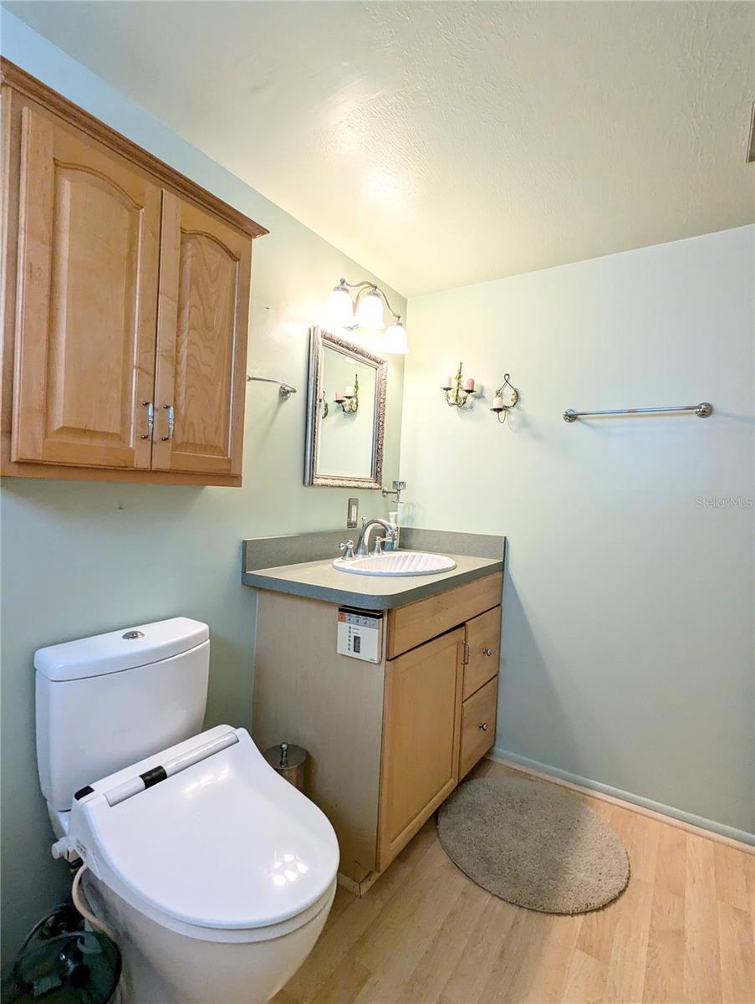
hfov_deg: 78.2
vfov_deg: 94.4
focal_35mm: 16
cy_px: 502
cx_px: 378
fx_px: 464
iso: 55
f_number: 2.2
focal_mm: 2.35
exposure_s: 1/40
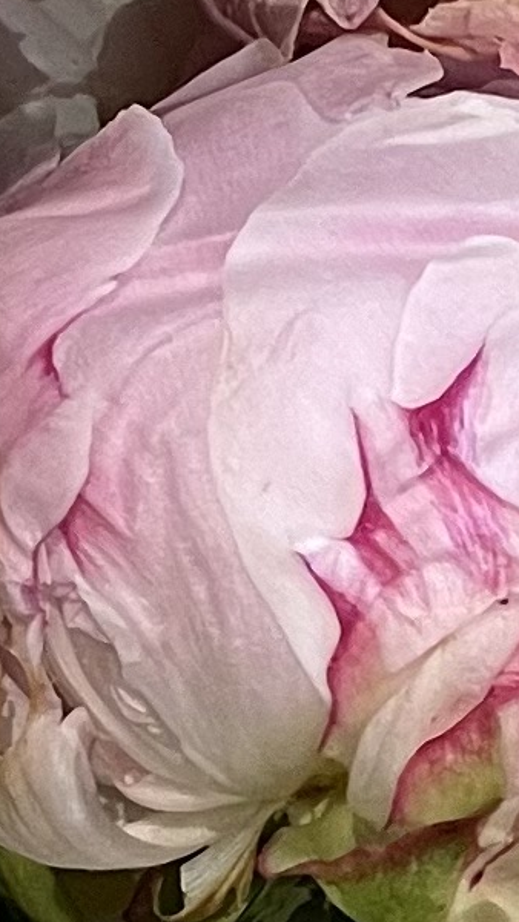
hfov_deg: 6.8
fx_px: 4331
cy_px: 856
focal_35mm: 177
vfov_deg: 12.1
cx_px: 753
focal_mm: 4.2
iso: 125
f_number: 1.6
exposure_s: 1/73
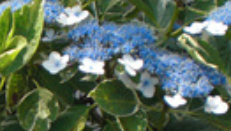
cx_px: -30
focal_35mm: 139
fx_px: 852
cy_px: 218
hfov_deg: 15.0
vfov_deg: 8.5
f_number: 3.1
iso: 64
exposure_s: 1/400
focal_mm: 6.3
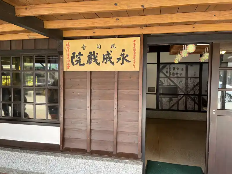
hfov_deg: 67.3
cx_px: 116
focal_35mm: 26
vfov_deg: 53.1
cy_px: 87
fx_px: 174
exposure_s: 1/122
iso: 40
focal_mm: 5.1
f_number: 1.6
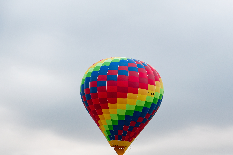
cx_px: 146
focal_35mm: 150
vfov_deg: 9.2
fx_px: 969
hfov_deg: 13.7
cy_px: 98
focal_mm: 75
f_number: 5.3
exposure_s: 1/80
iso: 400
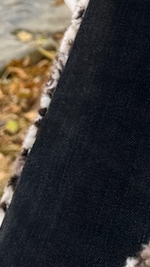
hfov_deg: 7.2
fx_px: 1177
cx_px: 223
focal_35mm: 166
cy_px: -133
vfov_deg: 12.3
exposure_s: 1/193
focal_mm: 6.76
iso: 64
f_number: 1.78
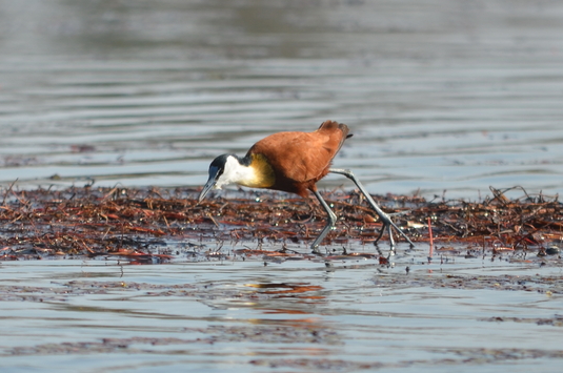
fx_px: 16802
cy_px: 236
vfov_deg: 1.3
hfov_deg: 1.9
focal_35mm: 1076
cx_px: 176
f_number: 6.3
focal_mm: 300
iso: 200
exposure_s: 1/640
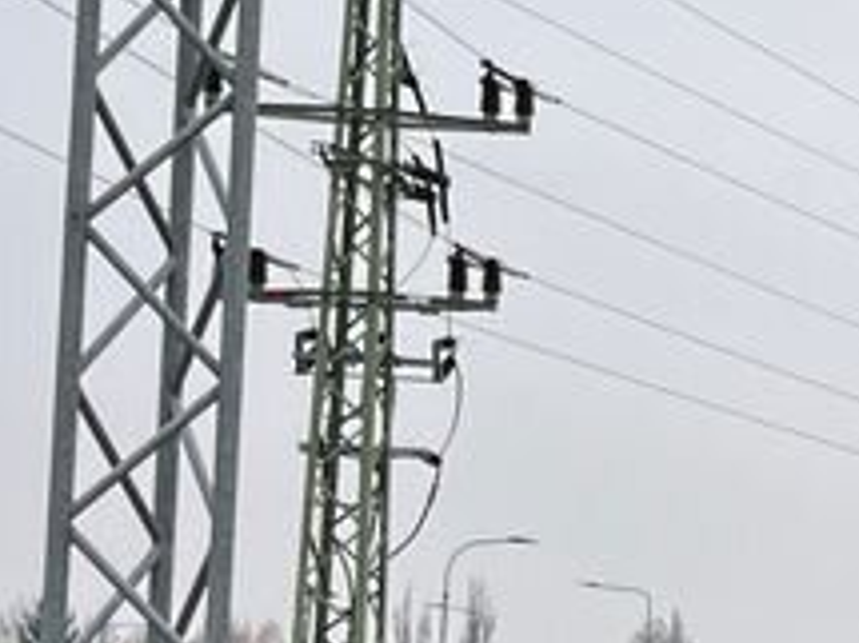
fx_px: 3075
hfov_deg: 13.1
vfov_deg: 11.7
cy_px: 747
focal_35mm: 124
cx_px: 1882
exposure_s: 1/203
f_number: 1.6
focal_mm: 5.1
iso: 50
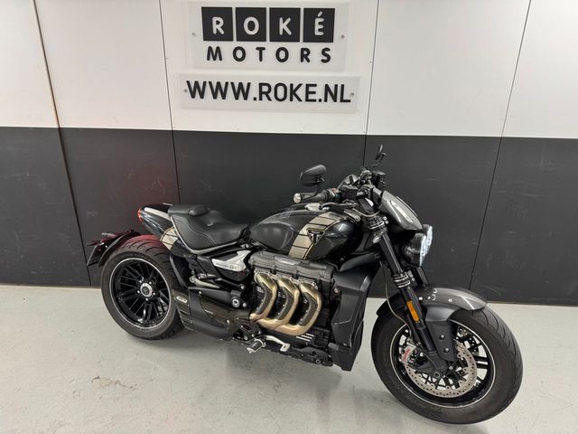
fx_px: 401
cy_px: 217
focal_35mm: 24
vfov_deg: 56.8
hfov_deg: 71.6
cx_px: 289
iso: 125
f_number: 1.78
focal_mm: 6.76
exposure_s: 1/50
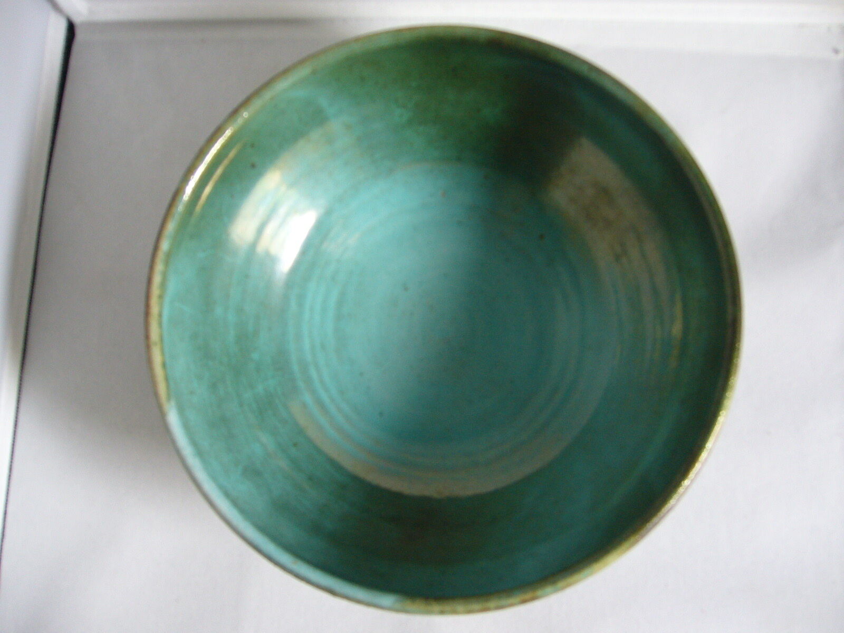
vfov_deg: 40.7
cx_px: 422
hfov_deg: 52.6
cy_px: 316
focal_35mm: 35
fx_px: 853
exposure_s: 1/15
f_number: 2.8
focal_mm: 5.8
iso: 125
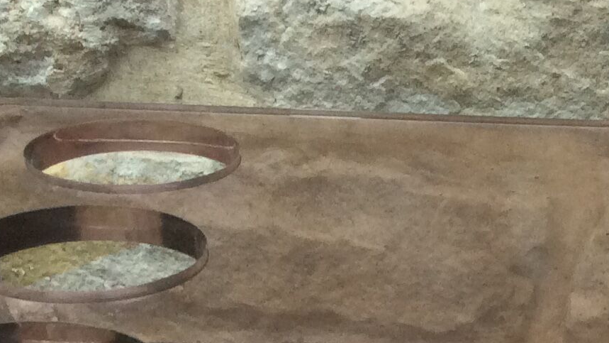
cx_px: 664
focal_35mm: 105
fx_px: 1695
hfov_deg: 19.5
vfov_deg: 10.6
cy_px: 668
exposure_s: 1/100
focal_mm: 3.3
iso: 64
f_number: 2.4
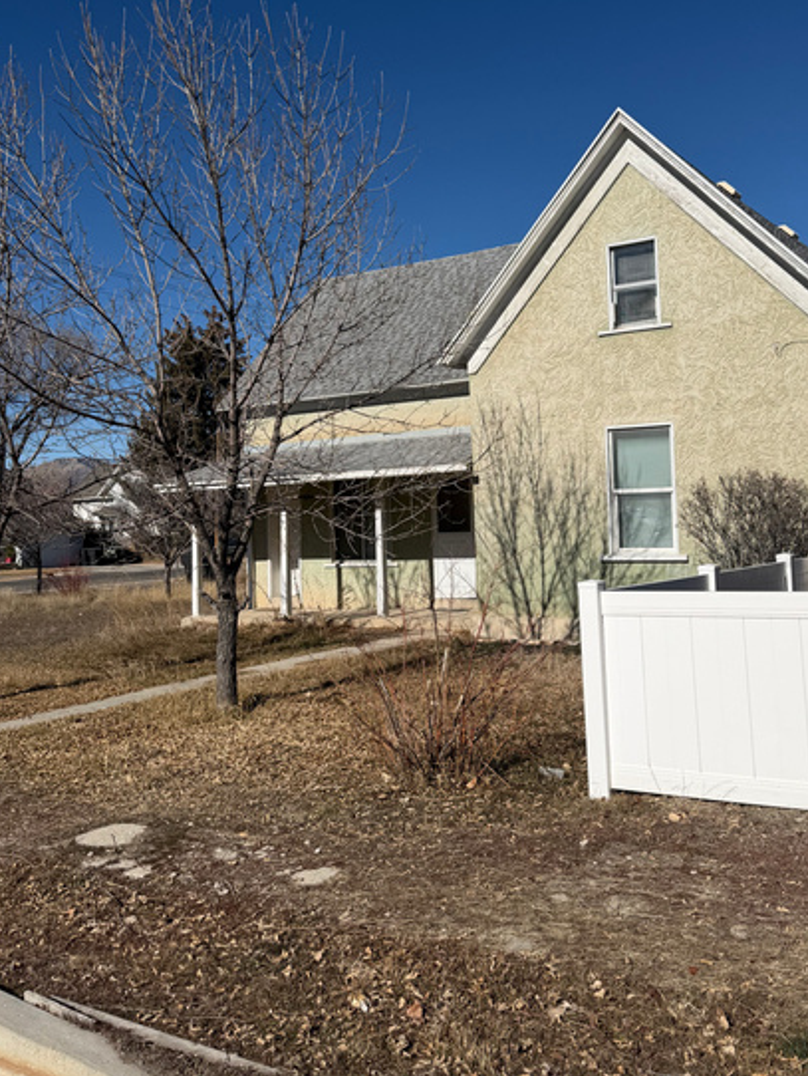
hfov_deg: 41.5
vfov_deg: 53.5
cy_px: 423
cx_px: 510
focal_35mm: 34
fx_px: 1057
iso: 80
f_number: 1.78
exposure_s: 1/10309
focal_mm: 6.76
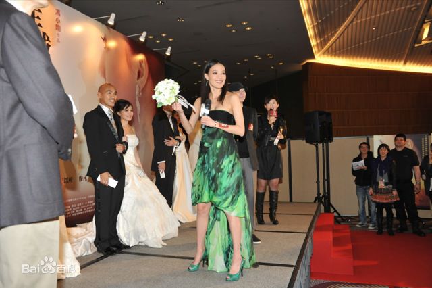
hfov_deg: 60.3
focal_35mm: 31
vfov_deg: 42.3
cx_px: 216
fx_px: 372
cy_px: 144
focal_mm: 31
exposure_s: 1/125
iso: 500
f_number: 5
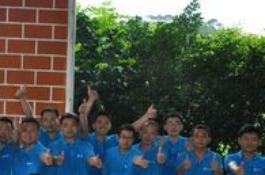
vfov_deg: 14.0
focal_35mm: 96
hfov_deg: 20.2
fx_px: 707
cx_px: -30
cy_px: 156
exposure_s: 1/100
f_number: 4
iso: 800
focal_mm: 25
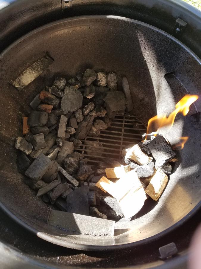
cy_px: 134
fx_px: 201
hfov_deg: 53.1
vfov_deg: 67.3
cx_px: 100
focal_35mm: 26
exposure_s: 1/135
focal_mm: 4.2
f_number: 1.7
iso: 50
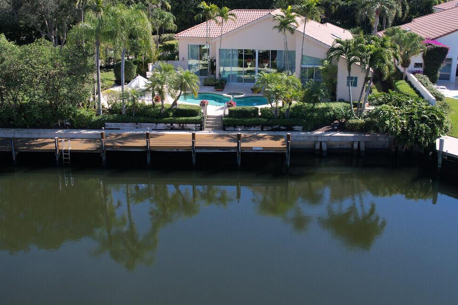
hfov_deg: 53.1
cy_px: 101
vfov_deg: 36.5
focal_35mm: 36
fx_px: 458
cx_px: 215
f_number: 2.8
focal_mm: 8.38
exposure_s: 1/1250
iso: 100
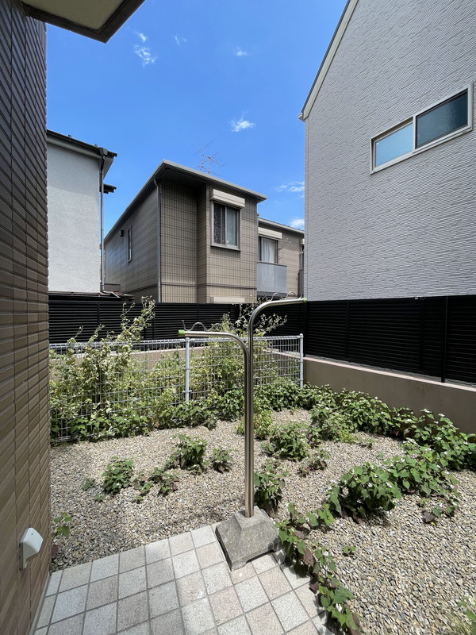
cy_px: 318
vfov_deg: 102.1
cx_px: 238
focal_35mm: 14
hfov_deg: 85.7
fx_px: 257
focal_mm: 1.54
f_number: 2.4
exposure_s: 1/261
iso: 25
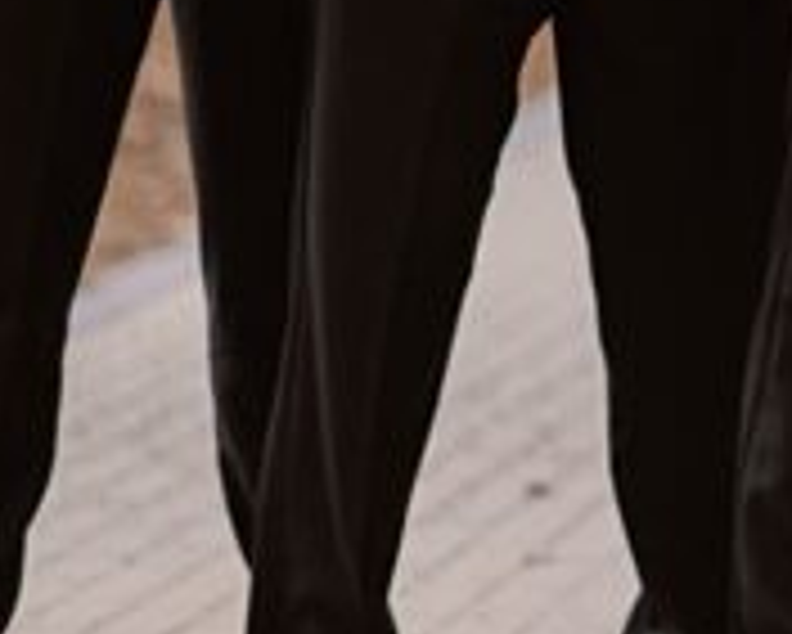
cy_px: -481
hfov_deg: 4.1
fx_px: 10882
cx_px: 1827
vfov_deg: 3.3
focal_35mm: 464
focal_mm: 85
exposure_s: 1/500
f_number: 2
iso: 500
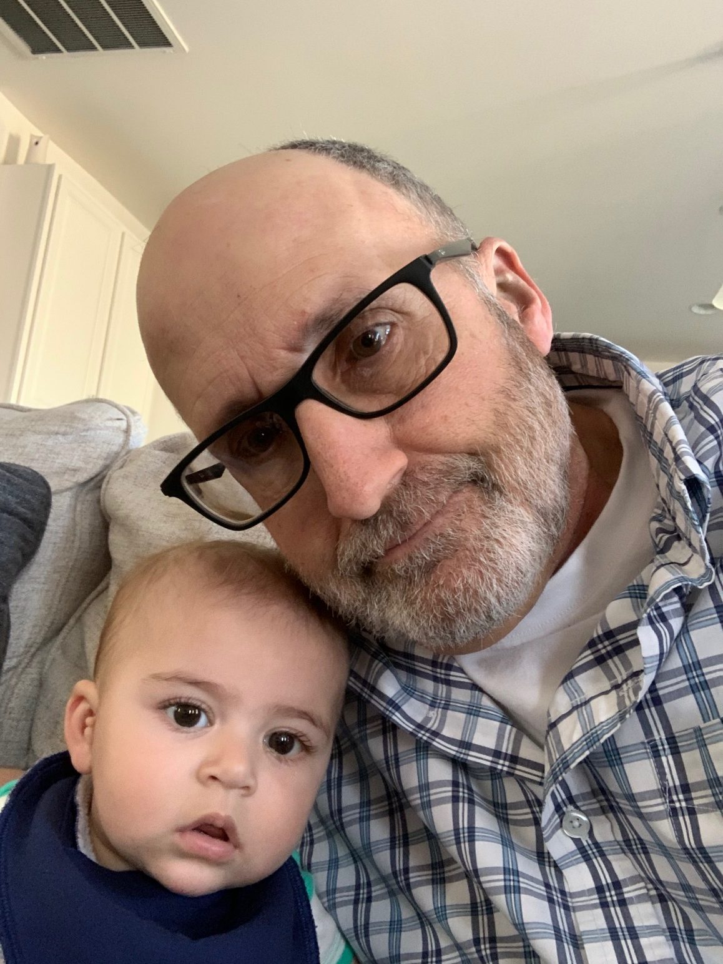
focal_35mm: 32
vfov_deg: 56.8
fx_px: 891
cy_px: 482
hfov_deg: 44.2
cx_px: 362
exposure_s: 1/45
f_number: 2.2
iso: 320
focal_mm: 2.87
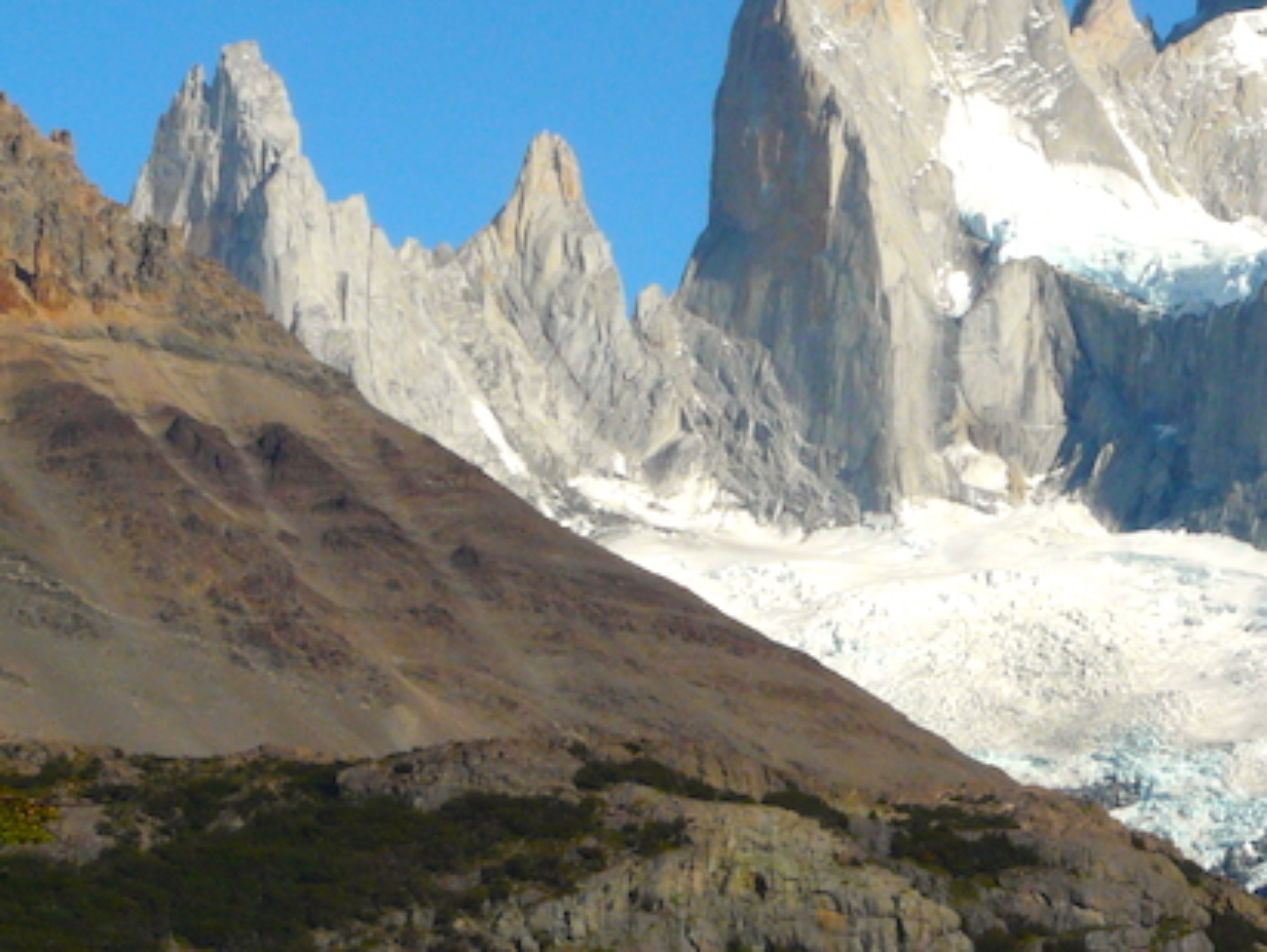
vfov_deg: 9.2
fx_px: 5898
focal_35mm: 161
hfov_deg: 12.1
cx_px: 1390
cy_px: 364
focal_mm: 11.4
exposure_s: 1/500
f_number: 8
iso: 100
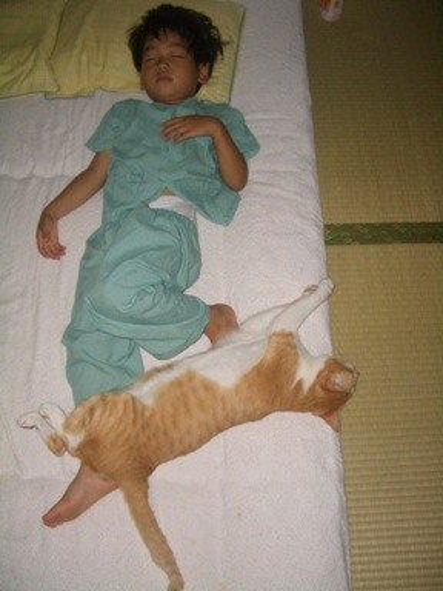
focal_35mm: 35
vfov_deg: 52.6
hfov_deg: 40.7
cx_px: 222
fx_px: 597
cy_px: 296
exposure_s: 1/60
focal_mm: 5.8
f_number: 2.6
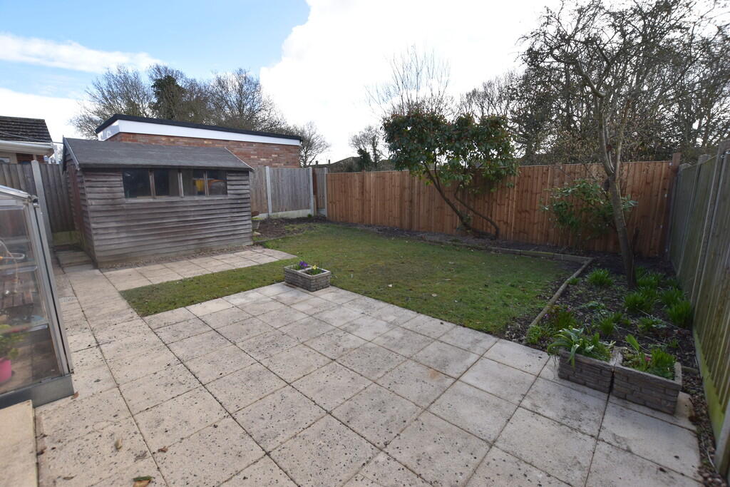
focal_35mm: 15
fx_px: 304
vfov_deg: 77.3
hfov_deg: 100.4
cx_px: 365
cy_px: 244
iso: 100
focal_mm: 10
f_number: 5.6
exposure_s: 1/160
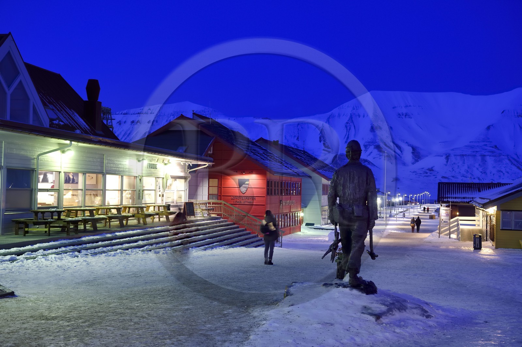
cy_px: 174
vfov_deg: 28.0
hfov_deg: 41.1
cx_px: 261
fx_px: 695
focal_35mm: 48
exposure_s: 1
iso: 400
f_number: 5.6
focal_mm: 48
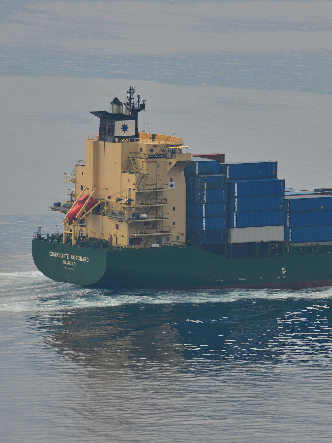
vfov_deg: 3.0
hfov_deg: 2.3
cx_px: 361
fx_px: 8400
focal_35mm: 657
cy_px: 223
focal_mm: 400
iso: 200
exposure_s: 1/200
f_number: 9
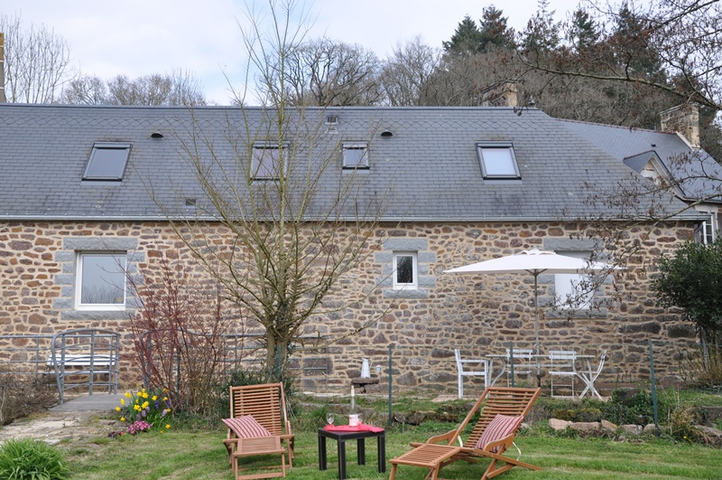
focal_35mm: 78
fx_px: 1562
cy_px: 240
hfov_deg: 26.0
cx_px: 361
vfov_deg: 17.4
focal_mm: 52
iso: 200
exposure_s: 1/320
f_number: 9
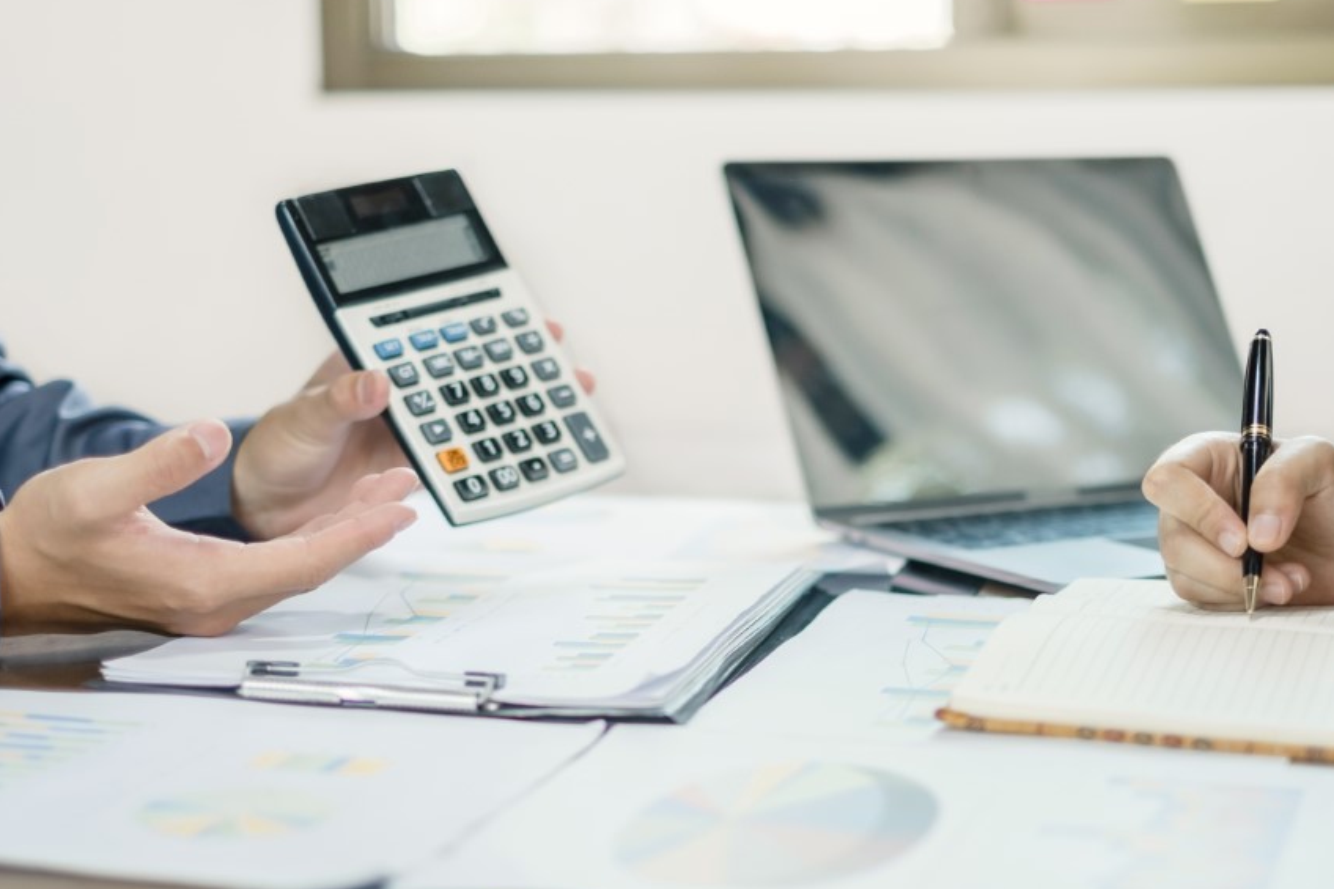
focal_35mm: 72
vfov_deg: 18.9
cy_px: 379
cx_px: 727
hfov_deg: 28.1
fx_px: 2667
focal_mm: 35
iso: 200
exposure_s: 1/200
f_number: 1.4
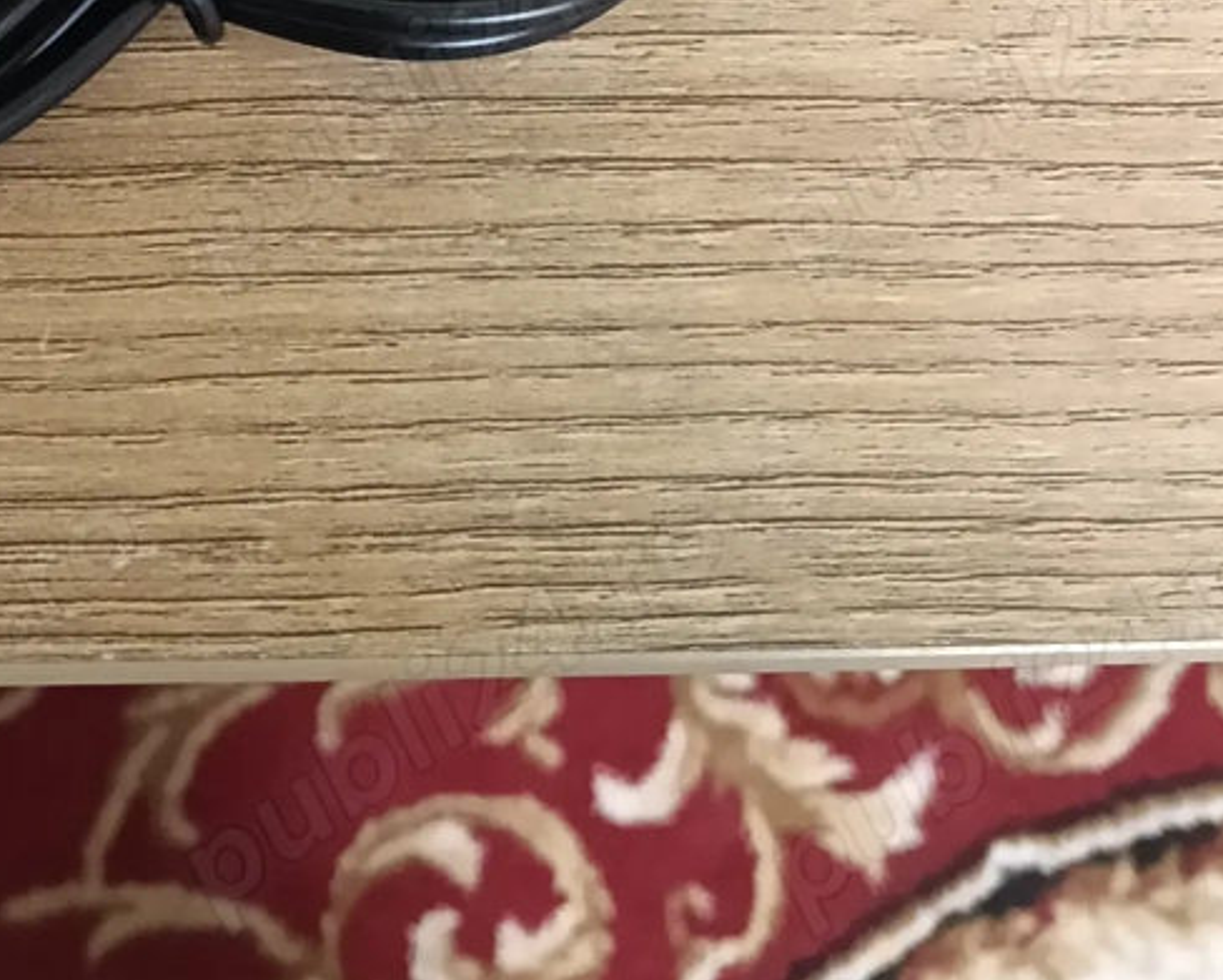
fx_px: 2608
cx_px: 158
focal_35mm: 72
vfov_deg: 19.0
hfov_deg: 25.7
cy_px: -436
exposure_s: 1/20
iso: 1250
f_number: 1.8
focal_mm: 3.98
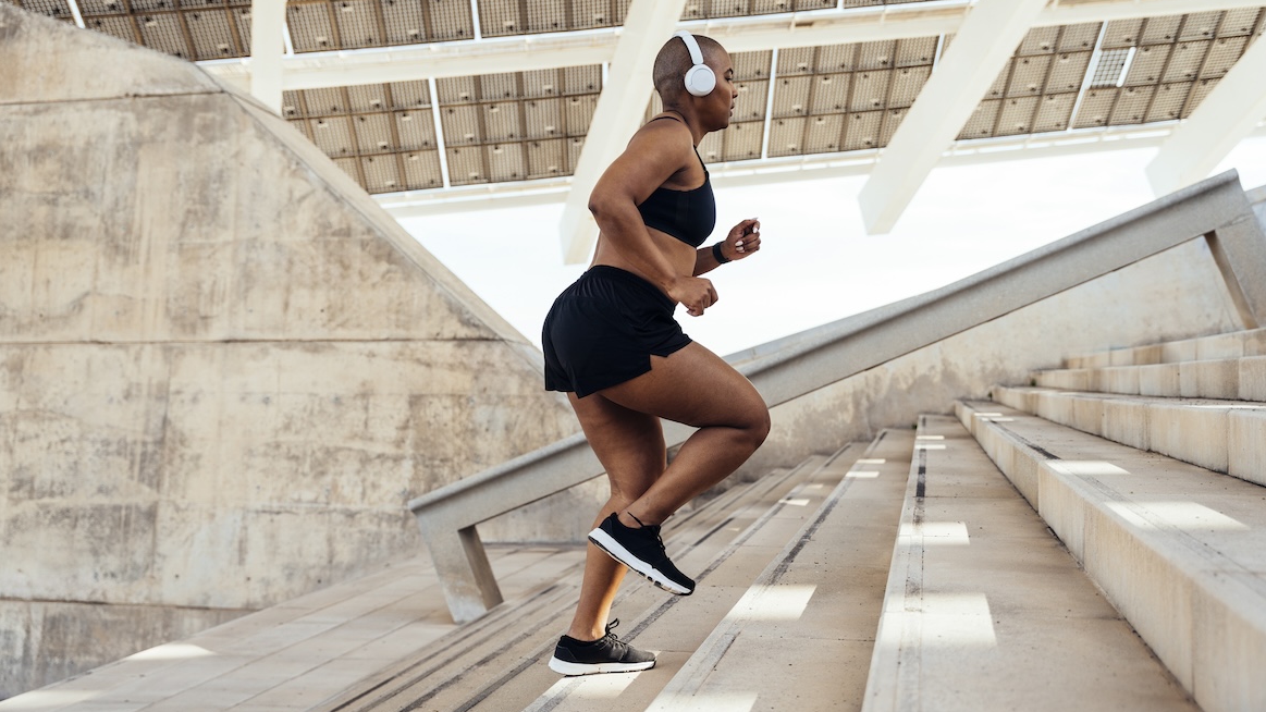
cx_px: 632
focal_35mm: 39
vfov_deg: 30.4
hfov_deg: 51.6
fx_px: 1309
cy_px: 331
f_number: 3.2
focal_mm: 37
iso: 320
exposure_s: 1/1000
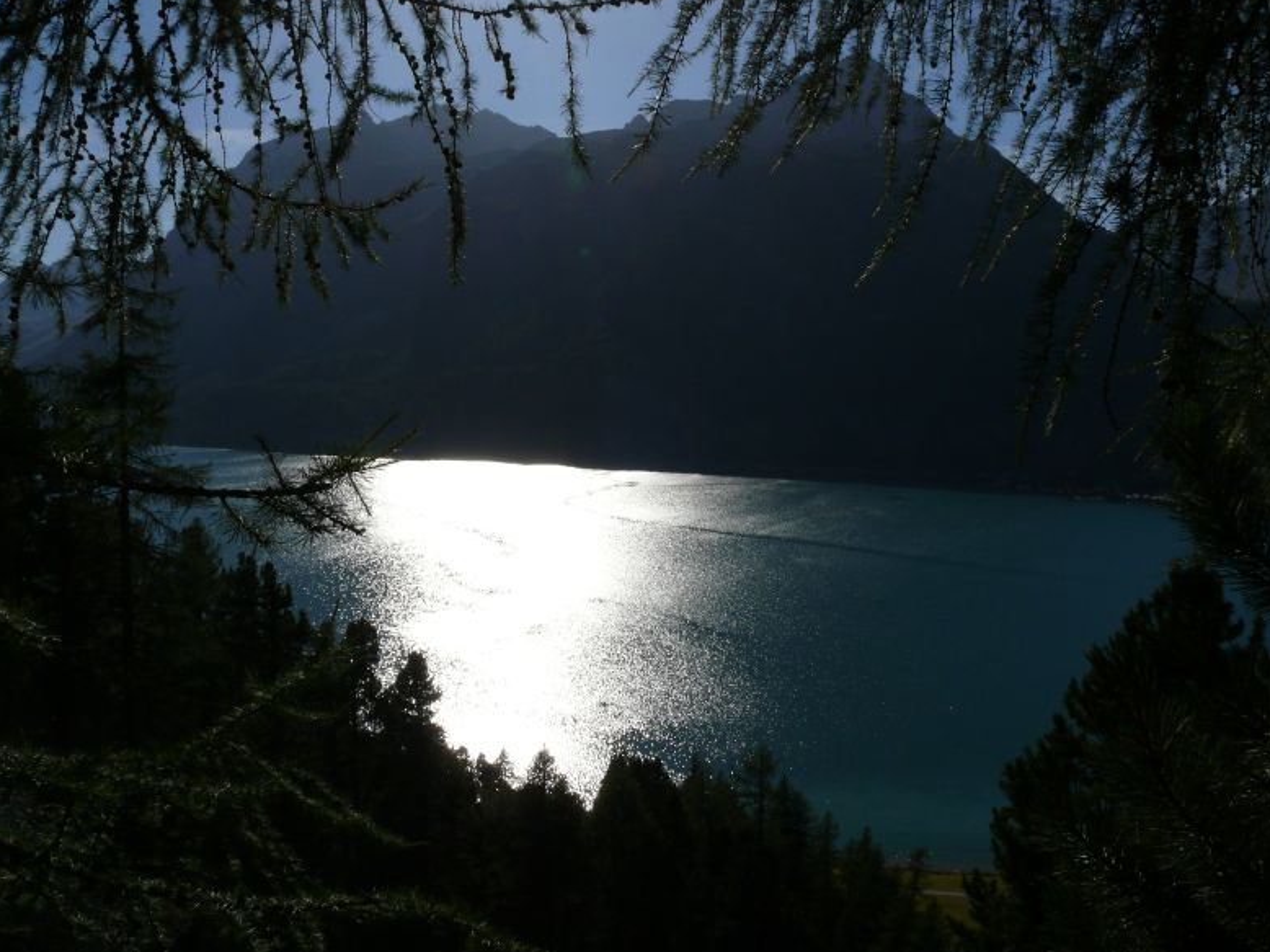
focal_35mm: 36
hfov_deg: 51.4
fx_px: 1320
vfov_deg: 39.6
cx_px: 624
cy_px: 474
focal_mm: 7.4
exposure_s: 1/800
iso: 100
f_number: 9
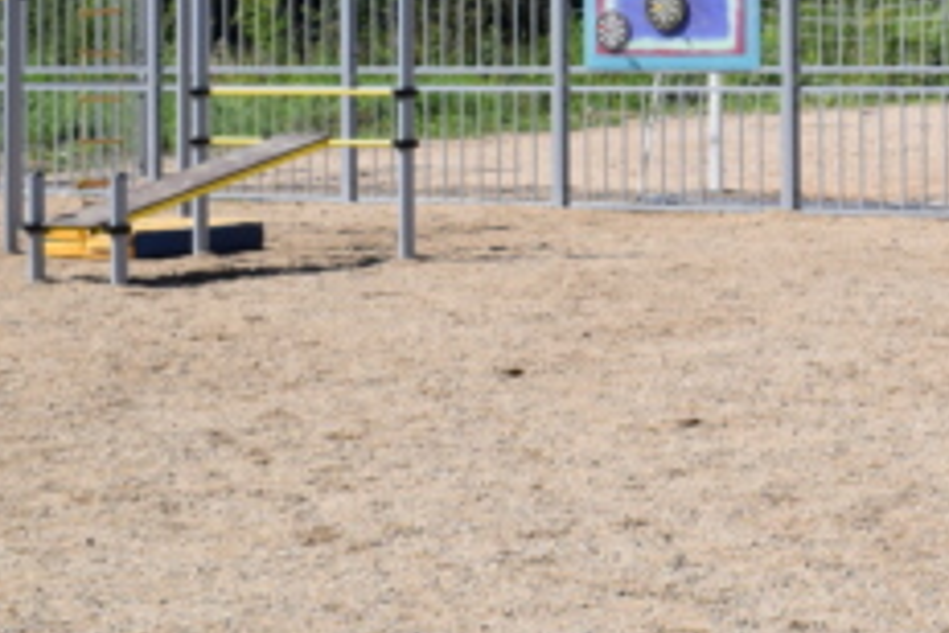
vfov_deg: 12.3
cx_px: 1048
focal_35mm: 109
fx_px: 2873
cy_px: -97
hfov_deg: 18.1
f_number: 10
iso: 200
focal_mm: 24
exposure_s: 1/400
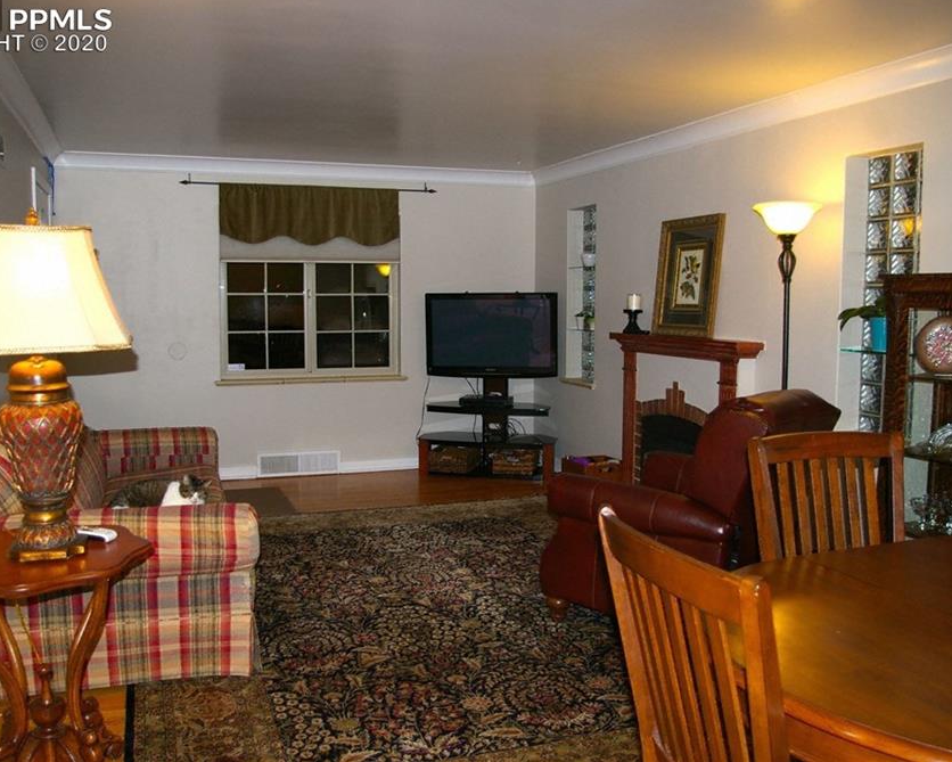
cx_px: 467
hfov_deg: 57.2
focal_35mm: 31
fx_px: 874
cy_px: 376
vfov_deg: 47.1
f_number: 3.5
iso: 200
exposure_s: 1/30
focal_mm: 18
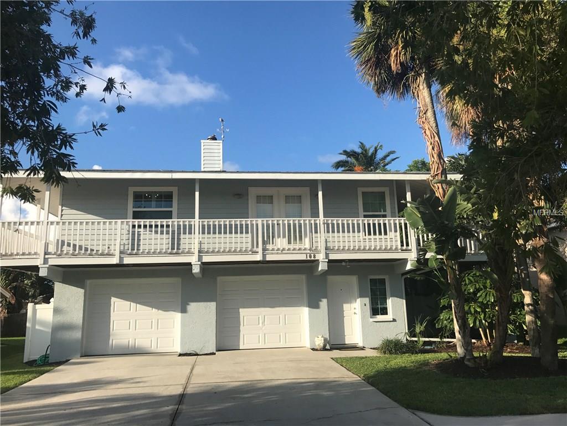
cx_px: 284
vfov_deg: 49.7
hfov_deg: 63.4
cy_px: 213
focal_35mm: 28
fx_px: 459
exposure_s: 1/2083
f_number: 1.8
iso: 20
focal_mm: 3.99
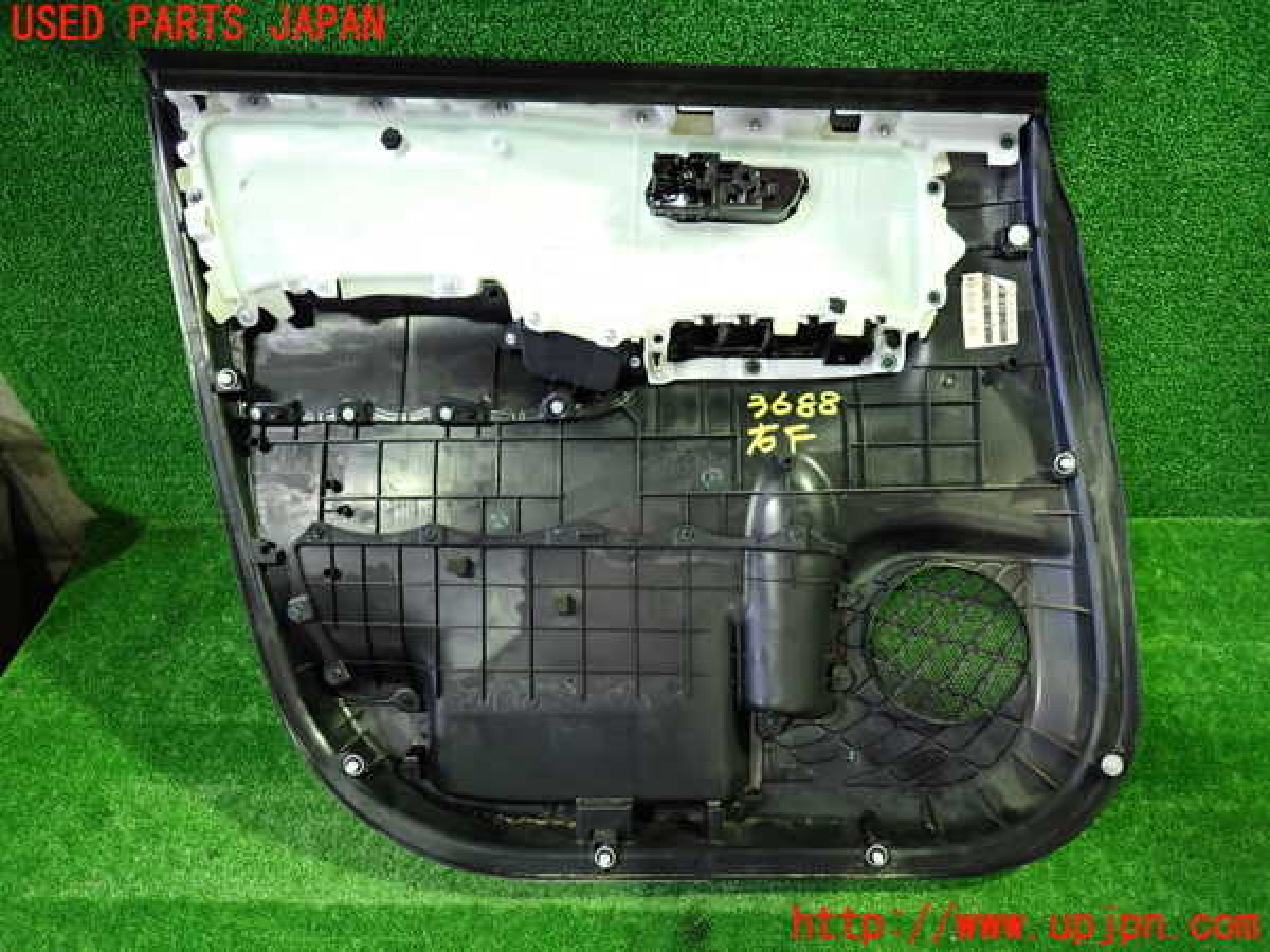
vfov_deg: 54.9
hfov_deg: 69.4
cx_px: 635
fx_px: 917
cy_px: 476
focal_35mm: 25
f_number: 2
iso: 400
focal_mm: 4.5
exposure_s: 1/30
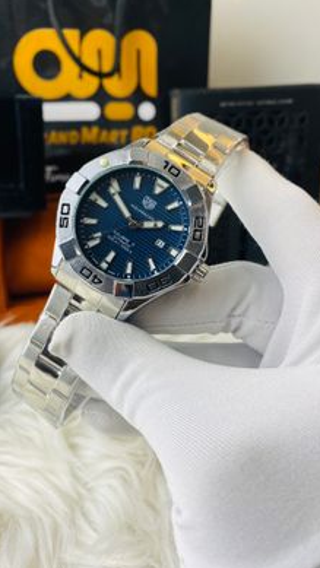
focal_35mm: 28
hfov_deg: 41.5
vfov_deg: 67.9
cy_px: 285
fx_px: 422
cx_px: 146
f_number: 1.8
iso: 32
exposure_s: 1/162
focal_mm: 4.25
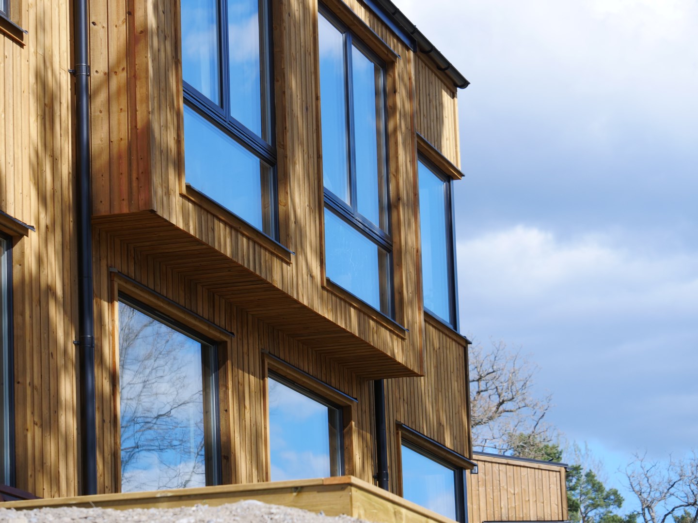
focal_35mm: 140
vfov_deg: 10.6
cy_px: 262
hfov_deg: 14.1
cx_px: 349
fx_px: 2823
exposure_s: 1/1000
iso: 200
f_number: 5
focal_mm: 70
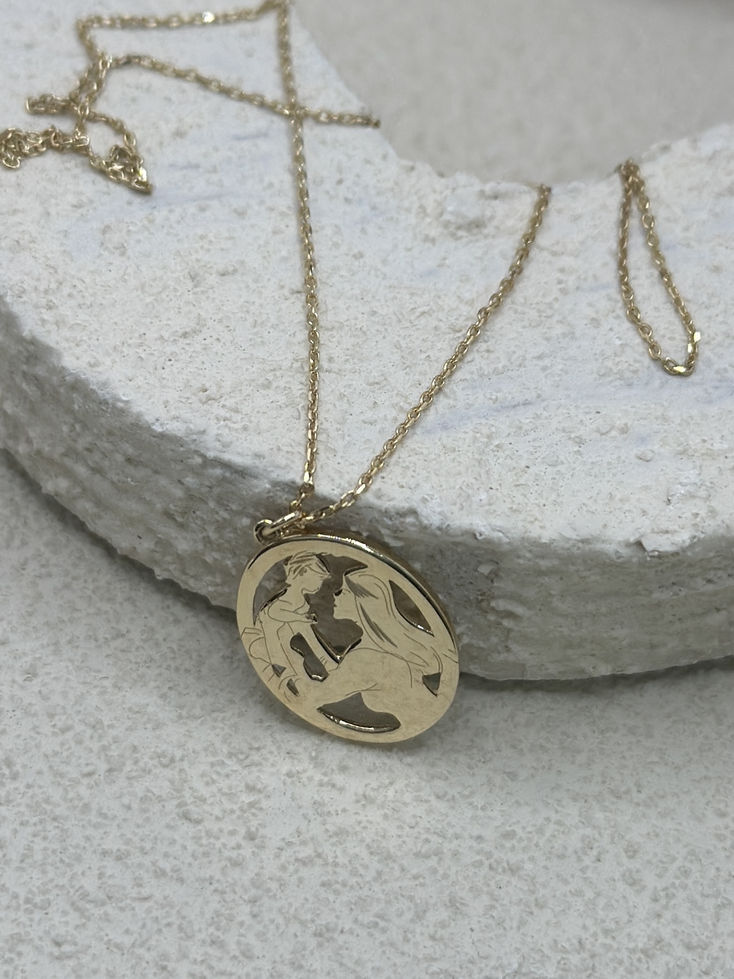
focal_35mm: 48
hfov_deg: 30.3
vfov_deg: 39.7
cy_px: 490
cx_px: 367
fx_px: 1357
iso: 80
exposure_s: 1/1475
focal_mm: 6.86
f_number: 1.78
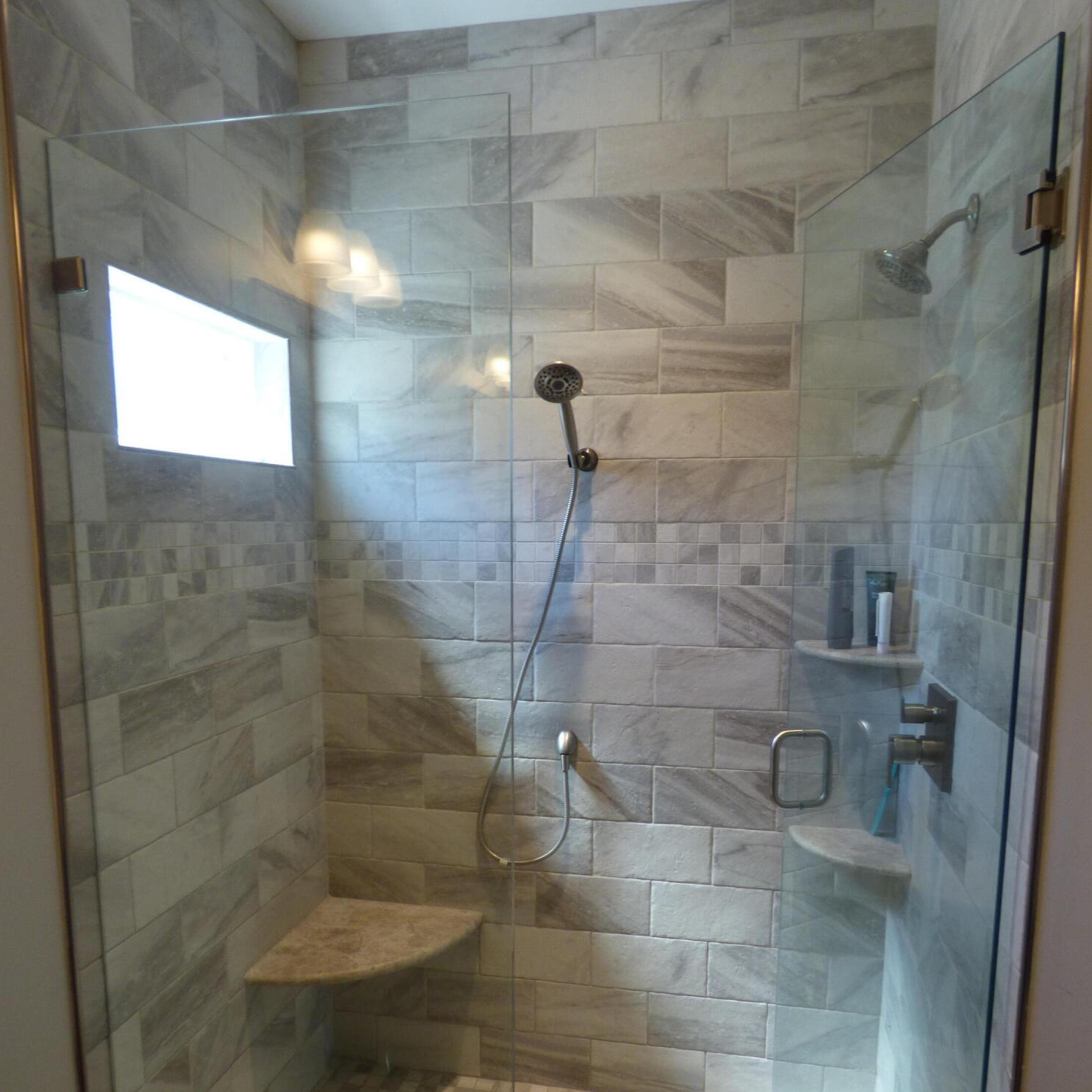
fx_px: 857
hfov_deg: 65.0
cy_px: 649
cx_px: 541
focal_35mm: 24
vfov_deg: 64.5
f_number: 2.8
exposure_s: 1/60
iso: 125
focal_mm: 3.58
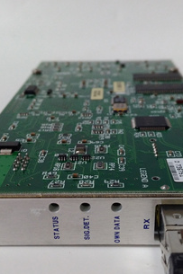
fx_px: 351
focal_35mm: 46
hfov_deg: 29.2
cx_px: 102
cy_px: 159
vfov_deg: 42.6
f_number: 2
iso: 384
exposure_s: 1/33
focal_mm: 3.79
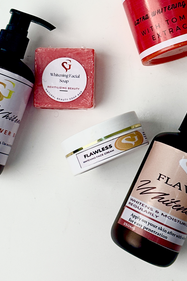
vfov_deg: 24.6
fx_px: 639
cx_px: 100
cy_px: 92
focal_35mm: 82
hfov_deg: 16.7
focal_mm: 6.86
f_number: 1.78
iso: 50
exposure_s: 1/193
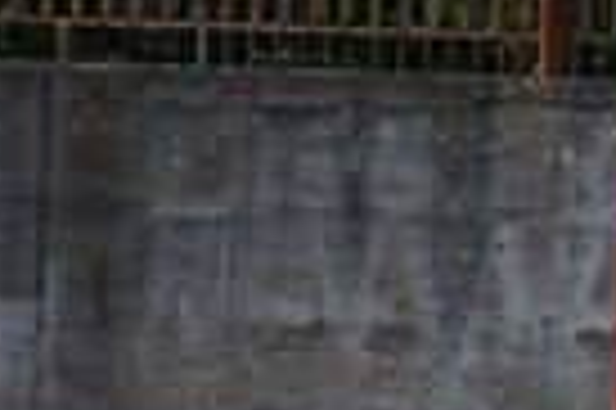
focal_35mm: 1229
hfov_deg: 1.7
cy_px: 146
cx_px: 1331
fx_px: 21004
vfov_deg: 1.1
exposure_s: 1/800
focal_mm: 140
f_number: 5.6
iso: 100
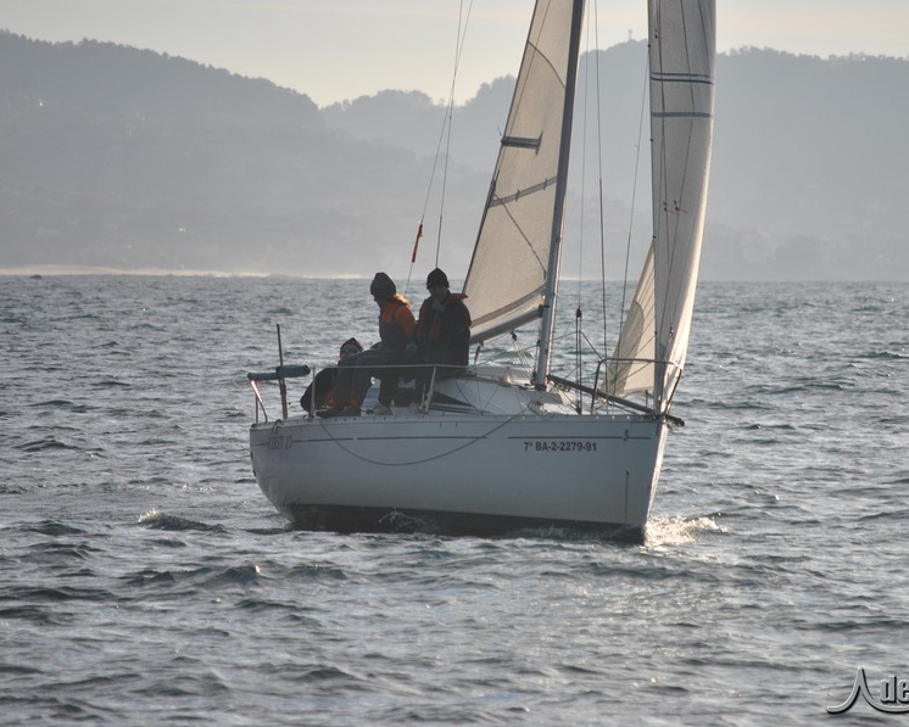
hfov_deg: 5.7
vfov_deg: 4.6
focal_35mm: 338
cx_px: 522
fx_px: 9094
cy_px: 364
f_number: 5.6
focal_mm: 200
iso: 200
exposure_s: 1/1600
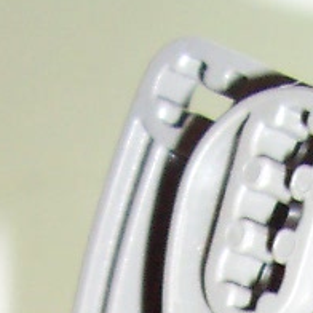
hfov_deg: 8.7
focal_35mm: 200
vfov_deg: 7.8
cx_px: 256
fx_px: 2046
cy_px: 893
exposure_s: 1/60
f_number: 2.8
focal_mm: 5.6
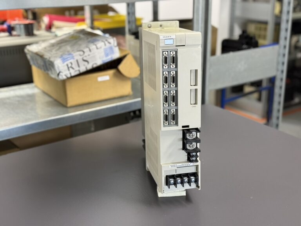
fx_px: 417
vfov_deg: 30.3
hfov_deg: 39.7
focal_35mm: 48
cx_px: 150
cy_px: 113
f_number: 1.78
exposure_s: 1/50
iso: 250
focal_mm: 6.76
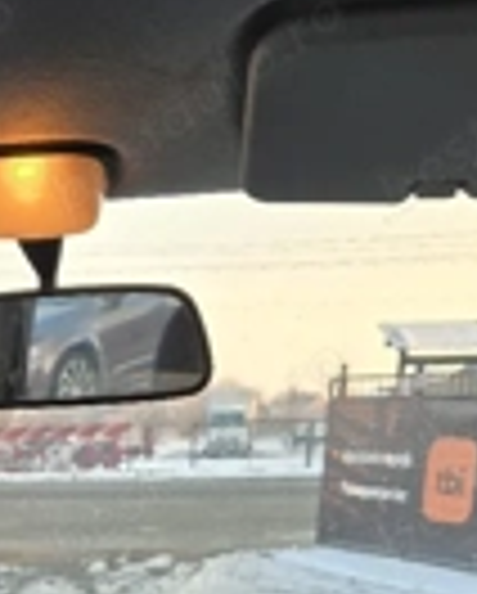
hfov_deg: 21.6
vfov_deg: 23.1
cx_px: -22
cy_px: 864
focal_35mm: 68
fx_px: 1197
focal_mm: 6.3
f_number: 1.7
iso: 50
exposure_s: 1/182
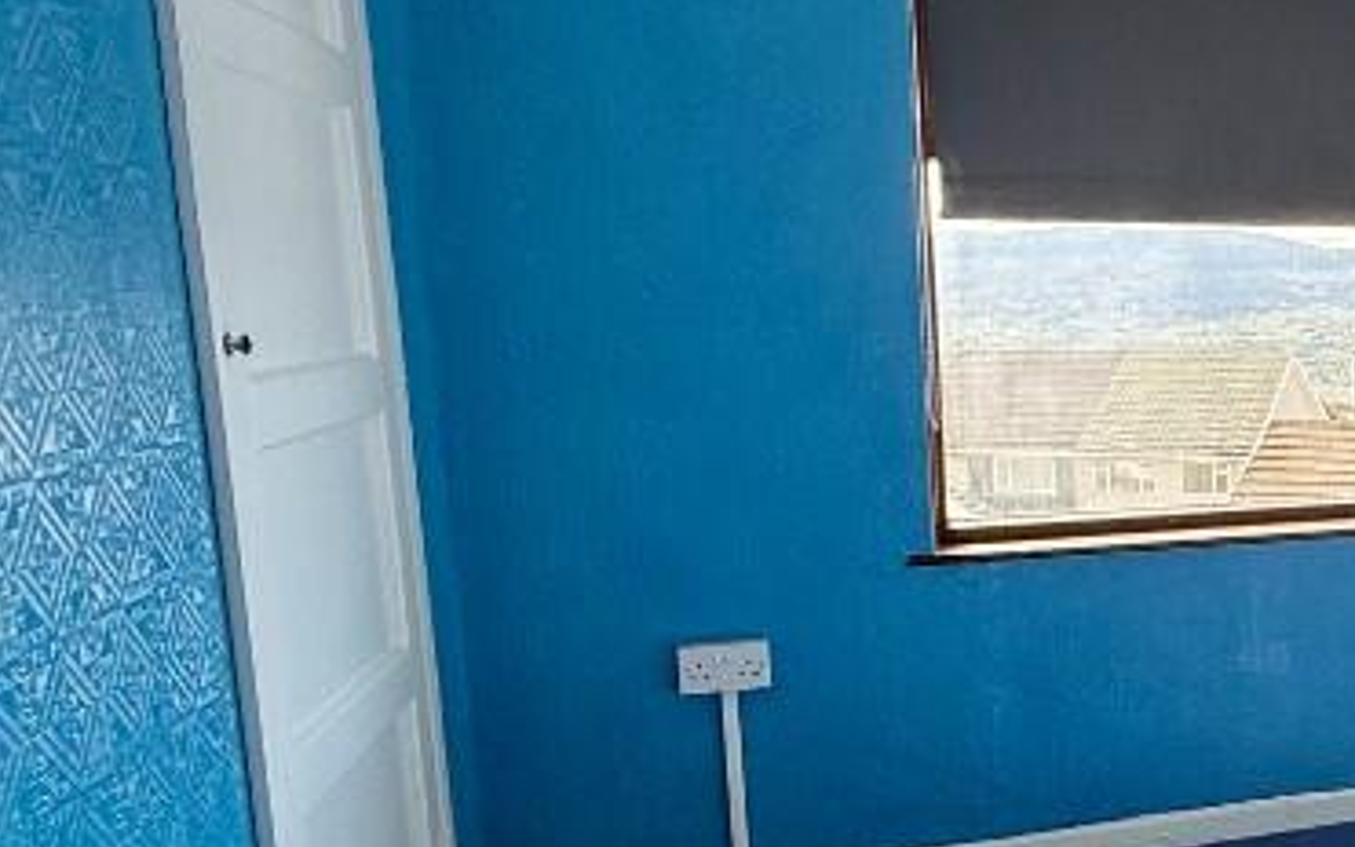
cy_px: 507
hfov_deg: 38.9
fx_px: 1514
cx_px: 1519
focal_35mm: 41
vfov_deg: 31.2
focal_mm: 2.22
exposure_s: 1/395
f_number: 2.2
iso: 64
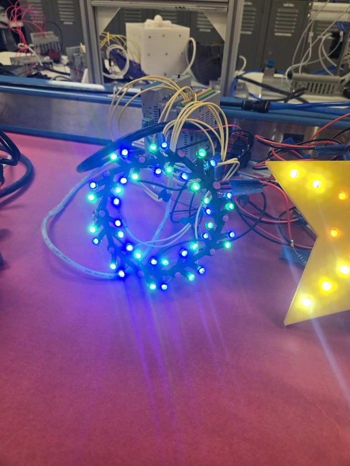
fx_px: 310
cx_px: 175
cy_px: 233
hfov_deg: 58.9
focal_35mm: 23
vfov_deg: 73.9
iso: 32
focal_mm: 5.4
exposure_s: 1/120
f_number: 1.8
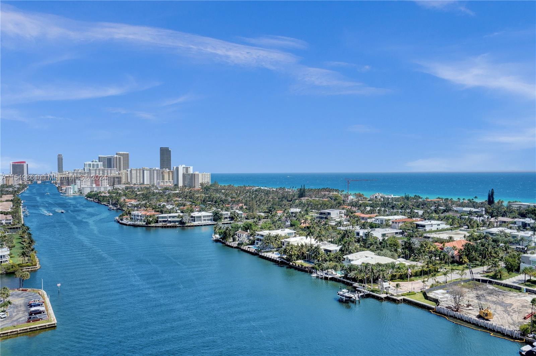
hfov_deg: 65.5
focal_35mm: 28
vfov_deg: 46.3
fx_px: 417
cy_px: 178
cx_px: 268
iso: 100
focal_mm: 28
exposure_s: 1/200
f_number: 10
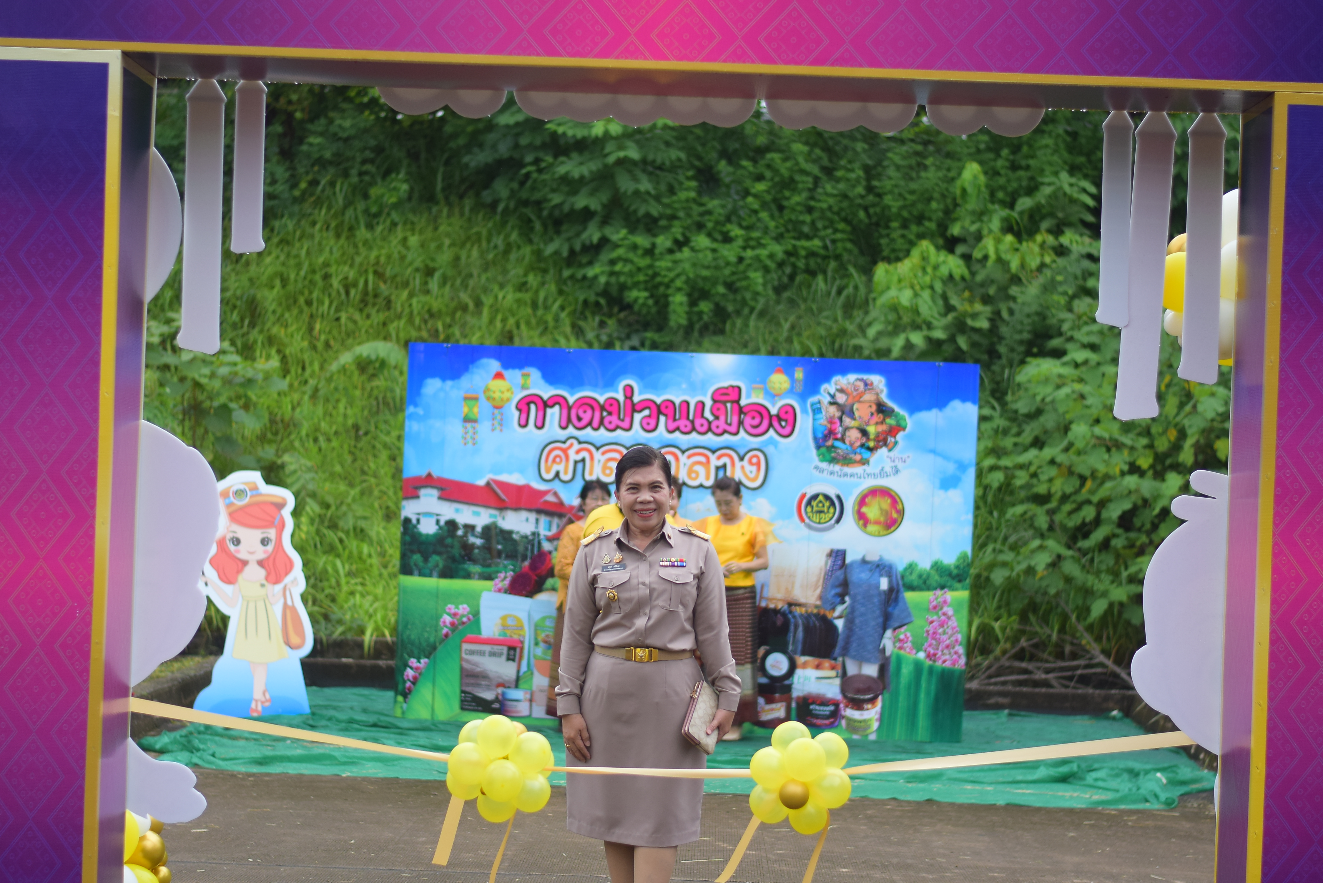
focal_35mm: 75
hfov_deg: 27.0
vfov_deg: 18.2
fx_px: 2757
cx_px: 662
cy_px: 442
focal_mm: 50
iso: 400
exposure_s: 1/2500
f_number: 1.8
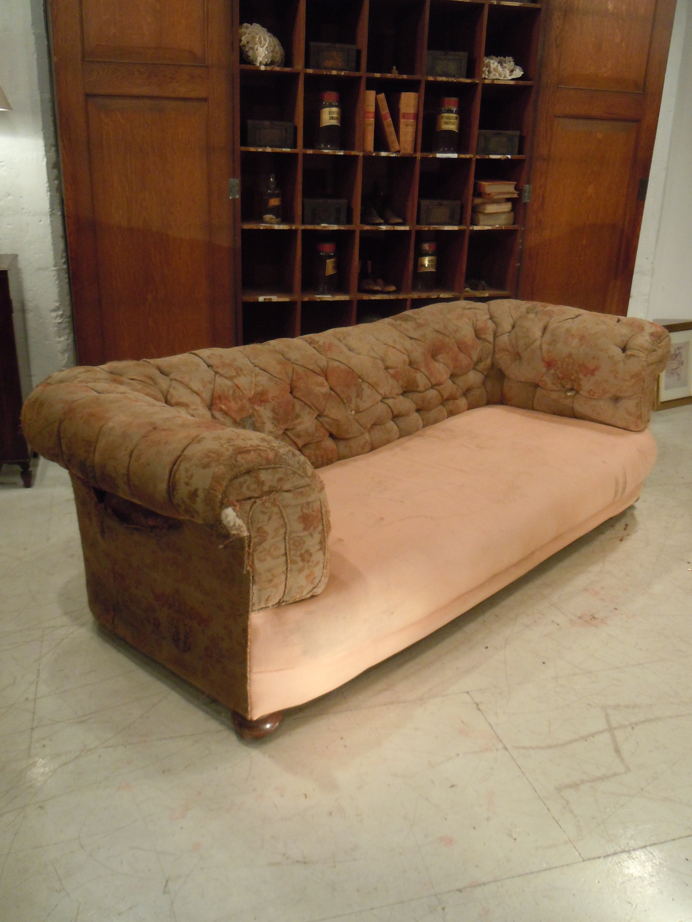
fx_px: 800
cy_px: 461
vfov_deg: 60.0
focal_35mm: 30
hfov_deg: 46.8
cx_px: 346
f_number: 3.5
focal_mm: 5.4
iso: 400
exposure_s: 1/20
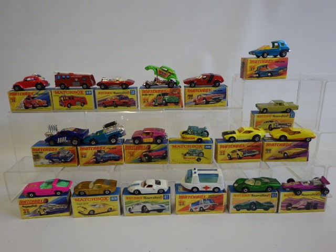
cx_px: 168
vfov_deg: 49.7
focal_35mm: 28
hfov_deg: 63.4
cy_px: 126
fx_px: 272
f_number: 3.5
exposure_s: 1/45
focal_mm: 5
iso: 200
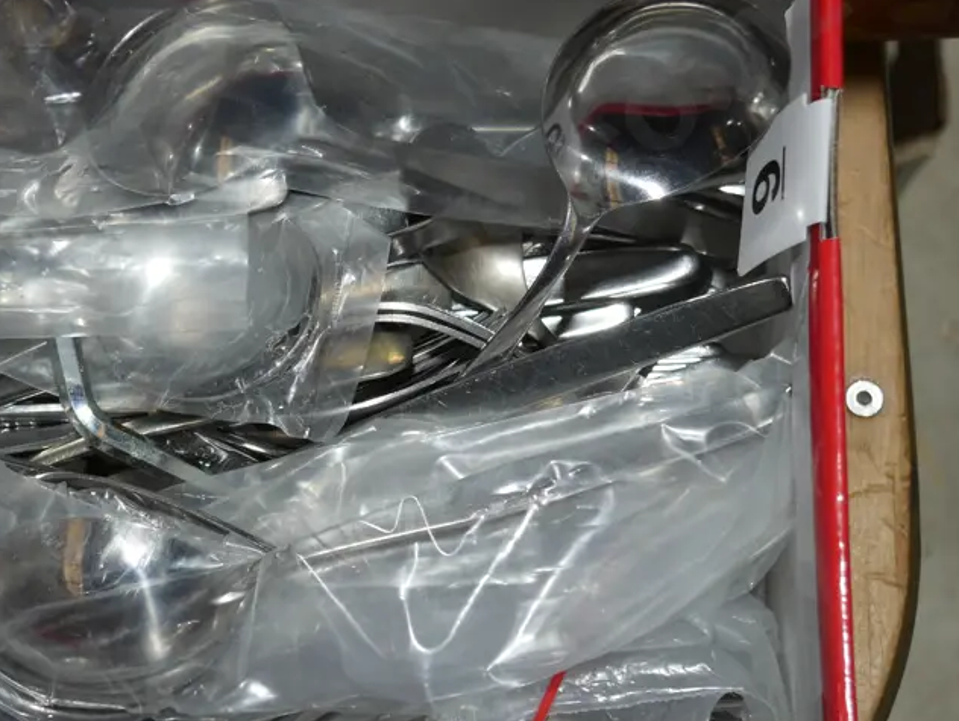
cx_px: 211
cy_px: 450
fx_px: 2246
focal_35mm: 81
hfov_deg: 23.8
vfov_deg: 18.2
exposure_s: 1/80
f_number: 5.3
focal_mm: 25
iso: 200
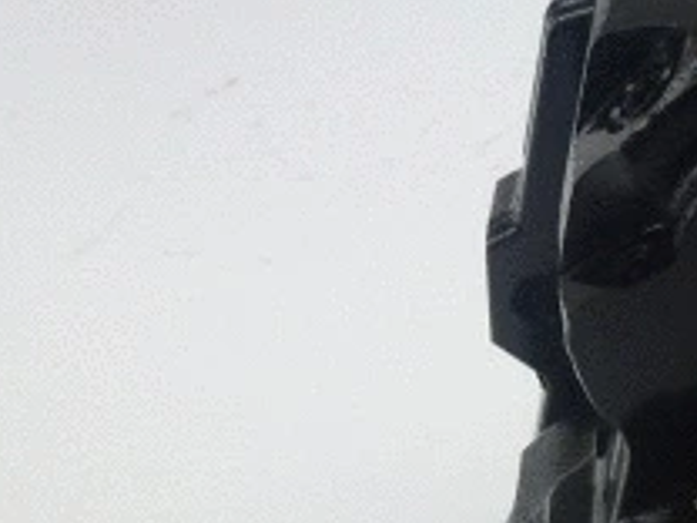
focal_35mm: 74
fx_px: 1490
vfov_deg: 19.6
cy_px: 449
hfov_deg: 22.4
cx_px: 995
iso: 100
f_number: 3.3
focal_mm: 4.3
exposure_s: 1/60
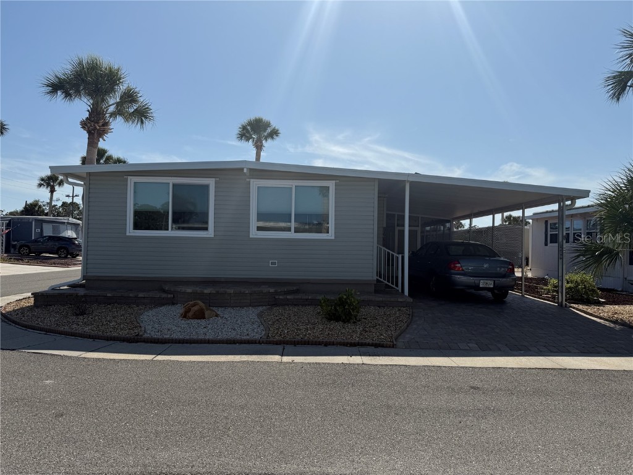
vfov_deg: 56.8
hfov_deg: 71.6
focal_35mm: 24
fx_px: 439
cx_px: 316
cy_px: 238
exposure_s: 1/10309
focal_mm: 6.76
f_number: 1.78
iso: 80
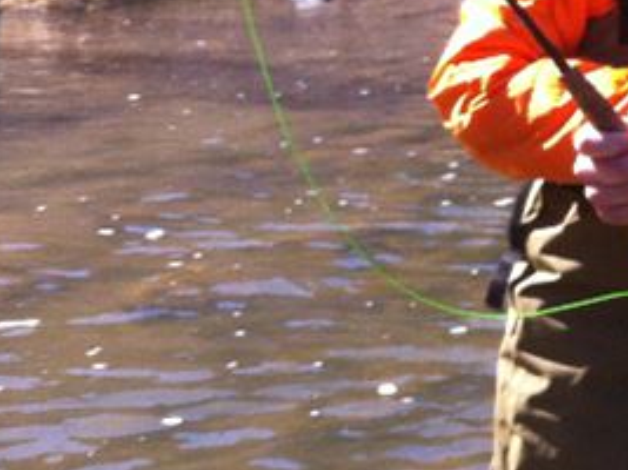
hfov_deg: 17.3
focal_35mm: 105
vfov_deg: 13.4
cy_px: -197
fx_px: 1904
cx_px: 875
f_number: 2.8
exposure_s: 1/382
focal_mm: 3.85
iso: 80
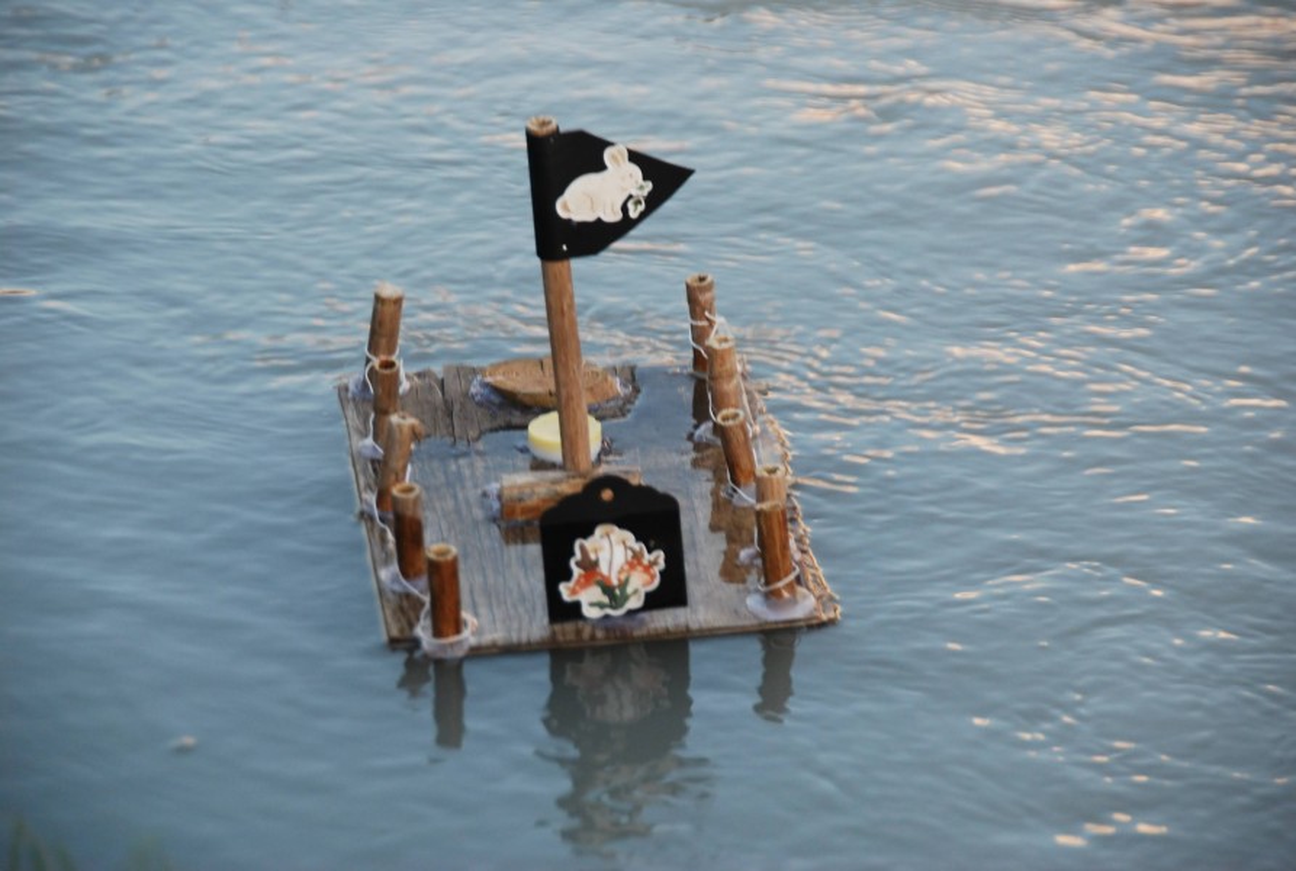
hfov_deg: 10.1
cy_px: 436
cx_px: 648
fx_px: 7307
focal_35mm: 202
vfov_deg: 6.8
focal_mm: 135
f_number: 5.6
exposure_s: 1/60
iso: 400
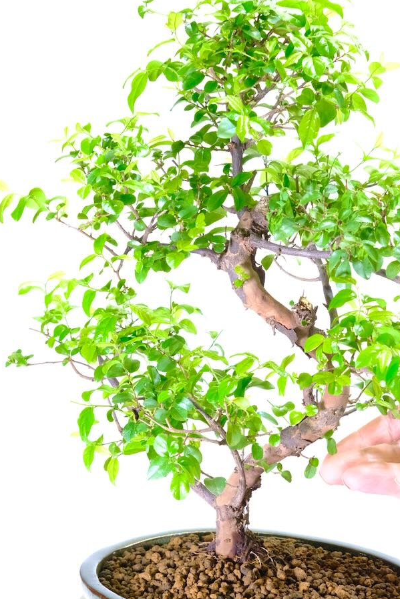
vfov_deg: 13.3
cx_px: 234
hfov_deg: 8.9
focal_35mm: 154
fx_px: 2565
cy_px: 350
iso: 2500
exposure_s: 1/30
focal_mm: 72.1
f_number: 8
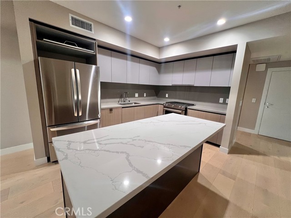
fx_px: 109
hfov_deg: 106.2
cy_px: 109
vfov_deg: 89.9
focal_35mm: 13
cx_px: 146
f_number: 1.8
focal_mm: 1.57
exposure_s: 1/60
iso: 400
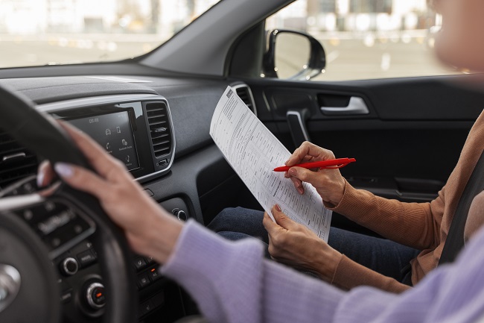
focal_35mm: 42
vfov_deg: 31.9
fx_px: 564
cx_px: 242
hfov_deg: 46.4
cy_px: 162
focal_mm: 42
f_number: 2.8
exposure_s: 1/1000
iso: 500
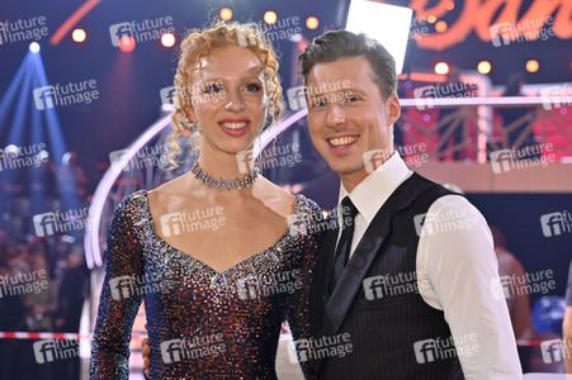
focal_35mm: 54
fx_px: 857
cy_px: 190
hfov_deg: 36.9
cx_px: 286
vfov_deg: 25.0
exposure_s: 1/200
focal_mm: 54
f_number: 3.5
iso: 800
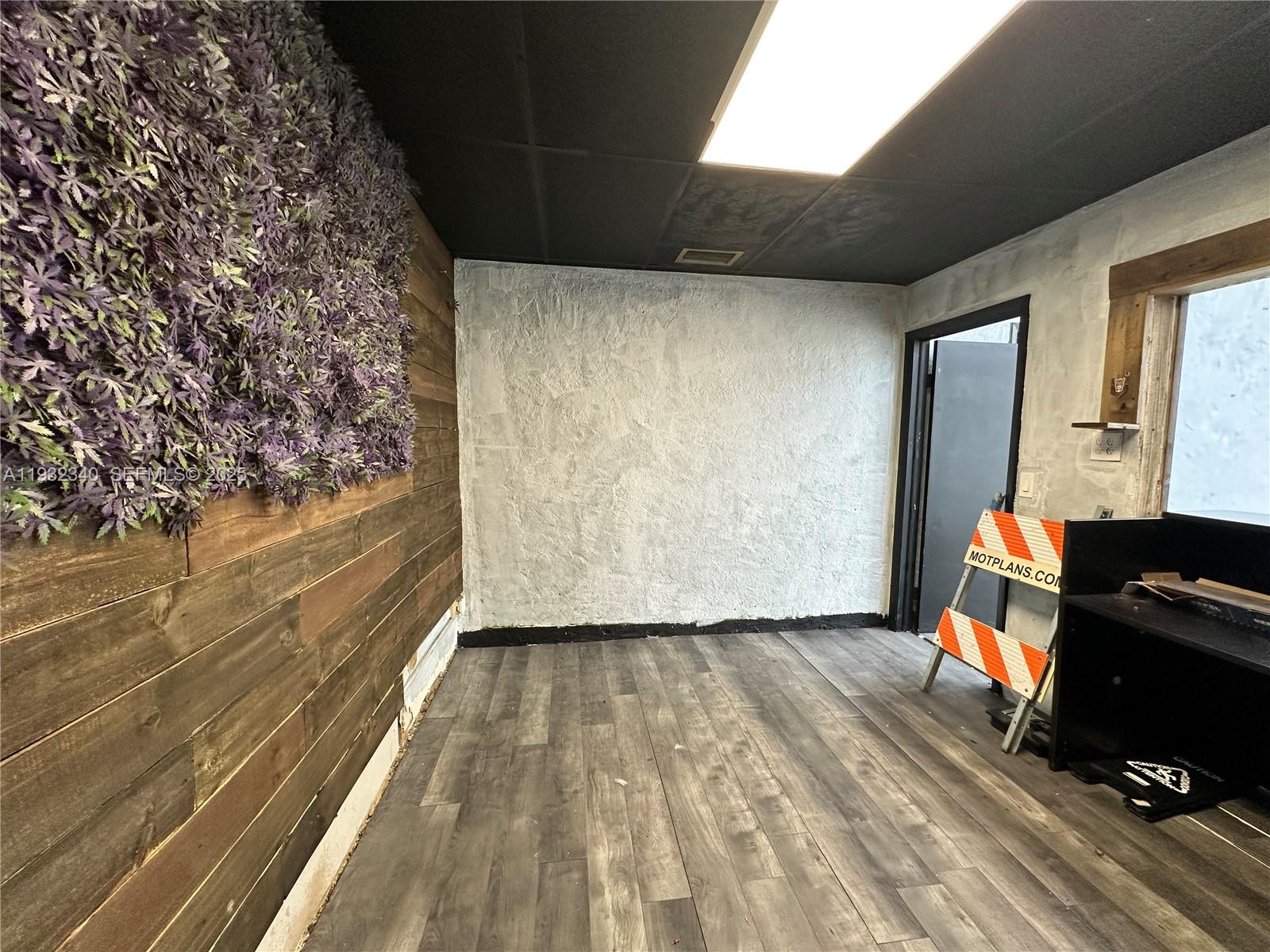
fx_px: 514
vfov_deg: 85.7
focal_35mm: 14
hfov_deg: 102.1
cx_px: 635
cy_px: 476
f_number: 2.2
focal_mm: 2.22
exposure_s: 1/60
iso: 160
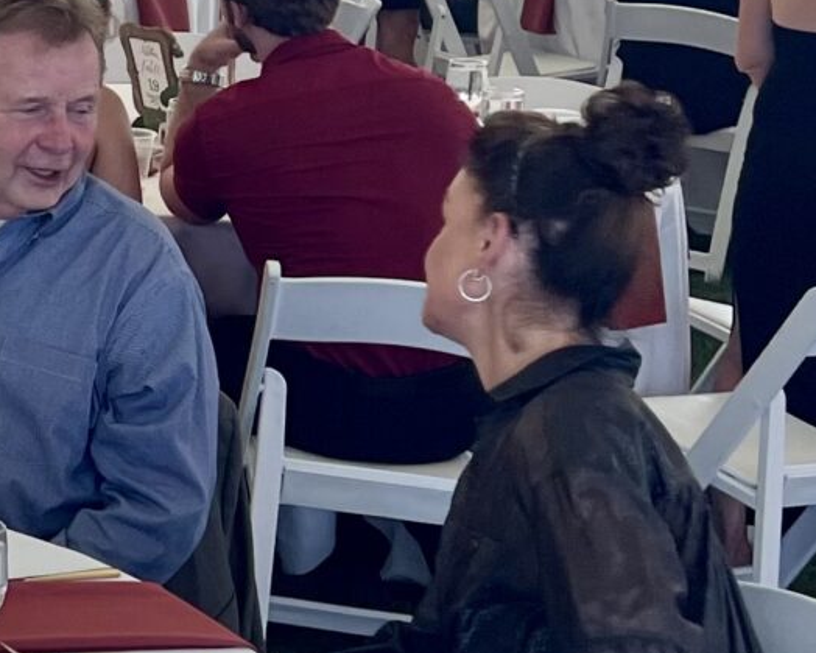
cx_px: -654
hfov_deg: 13.8
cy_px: 53
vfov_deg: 12.3
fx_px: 2994
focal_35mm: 124
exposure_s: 1/60
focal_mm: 5.7
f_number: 1.5
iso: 64
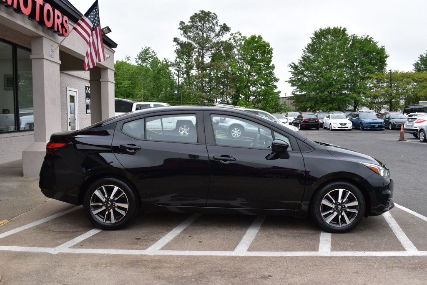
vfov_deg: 43.6
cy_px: 142
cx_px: 214
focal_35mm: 30
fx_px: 356
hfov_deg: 61.9
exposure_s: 1/250
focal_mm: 20
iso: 400
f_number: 10
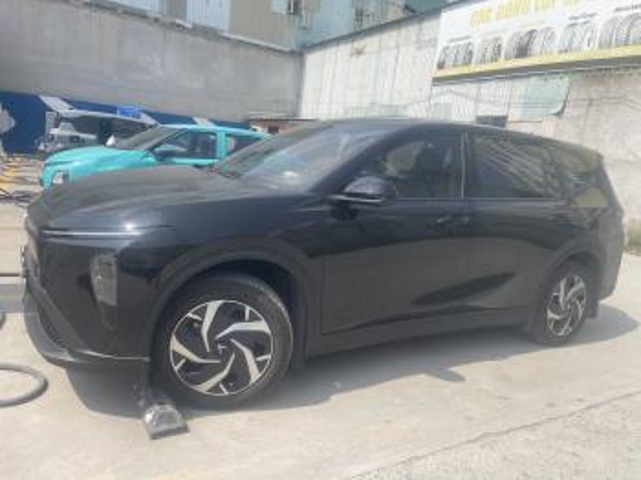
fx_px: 463
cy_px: 240
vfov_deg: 54.8
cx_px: 320
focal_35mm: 25
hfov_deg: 69.4
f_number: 1.6
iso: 32
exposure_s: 1/2660
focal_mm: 5.1
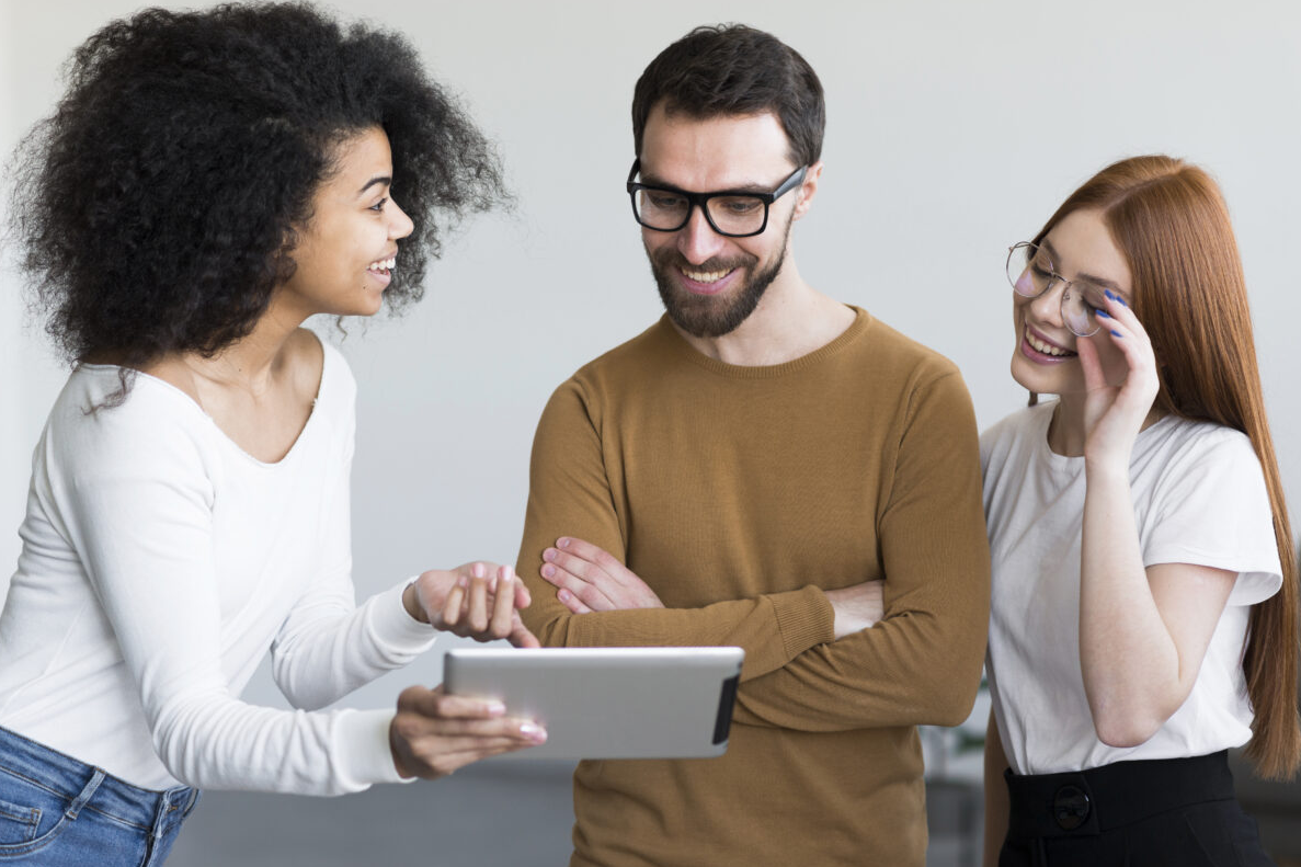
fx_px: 3107
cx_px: 651
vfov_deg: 15.9
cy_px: 434
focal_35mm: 86
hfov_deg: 23.6
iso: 400
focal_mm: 85
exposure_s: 1/200
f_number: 2.8
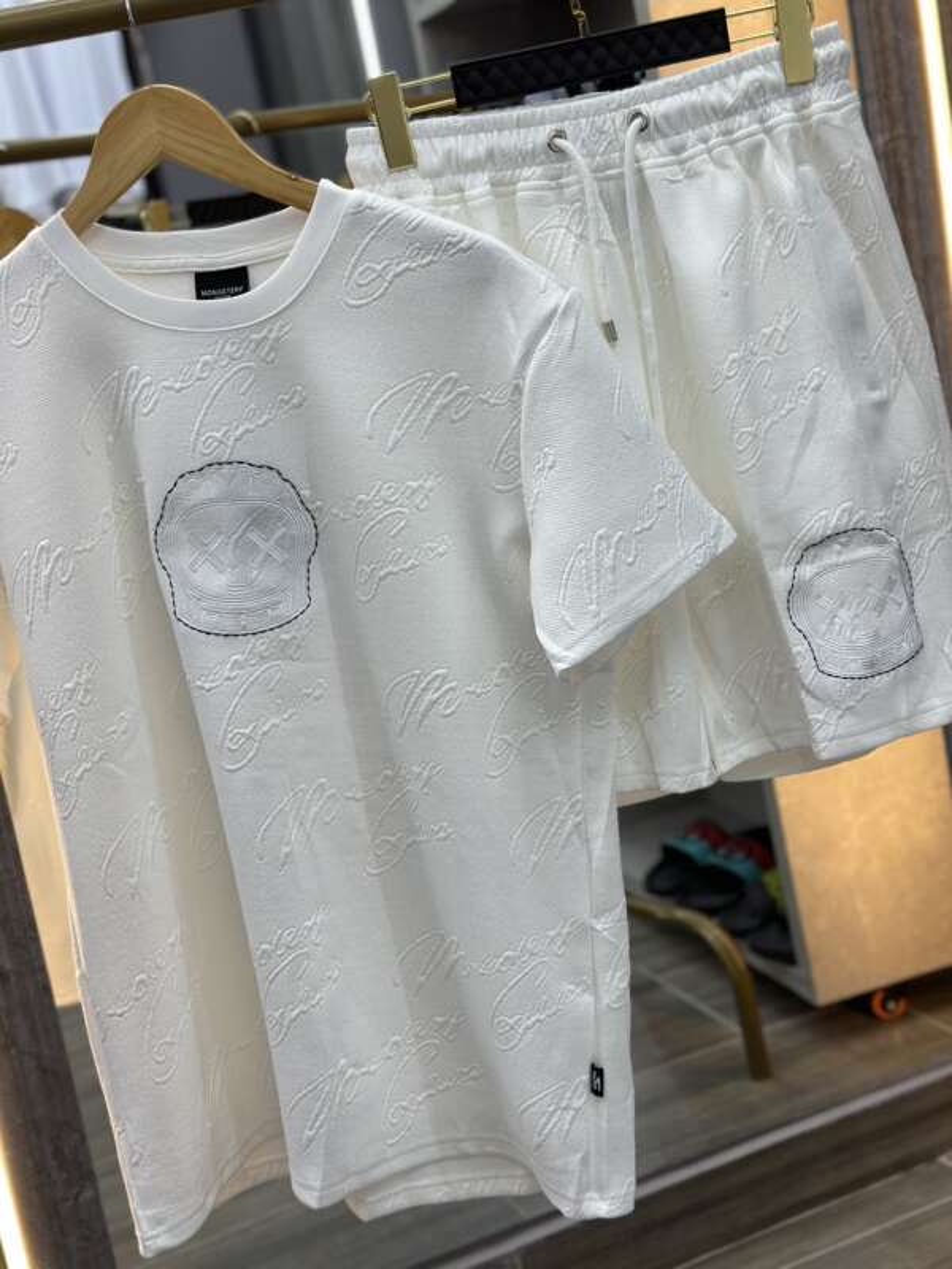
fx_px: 1760
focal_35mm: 48
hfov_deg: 30.3
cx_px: 476
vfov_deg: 39.7
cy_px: 634
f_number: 1.78
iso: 64
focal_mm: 6.86
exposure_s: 1/120
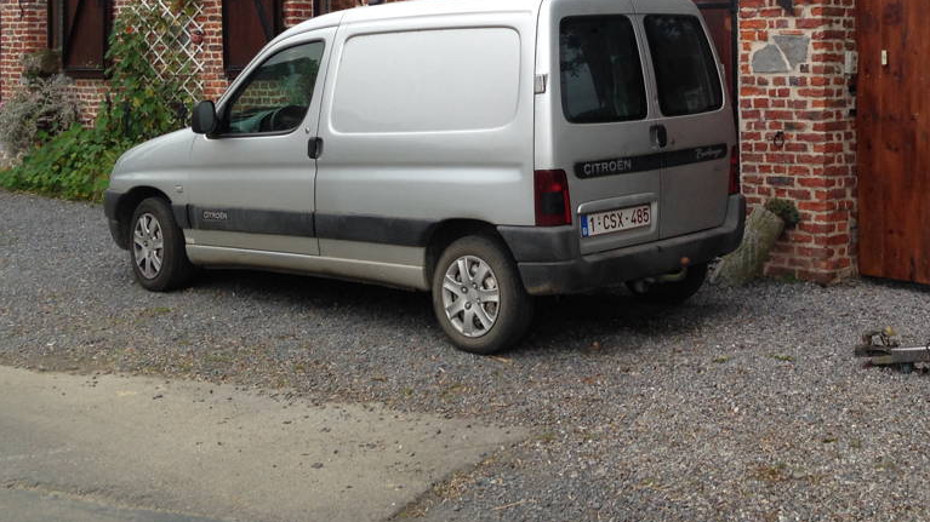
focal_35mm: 60
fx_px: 1479
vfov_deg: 19.6
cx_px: 639
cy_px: 35
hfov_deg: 34.5
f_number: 2.4
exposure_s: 1/339
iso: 50
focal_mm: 4.12
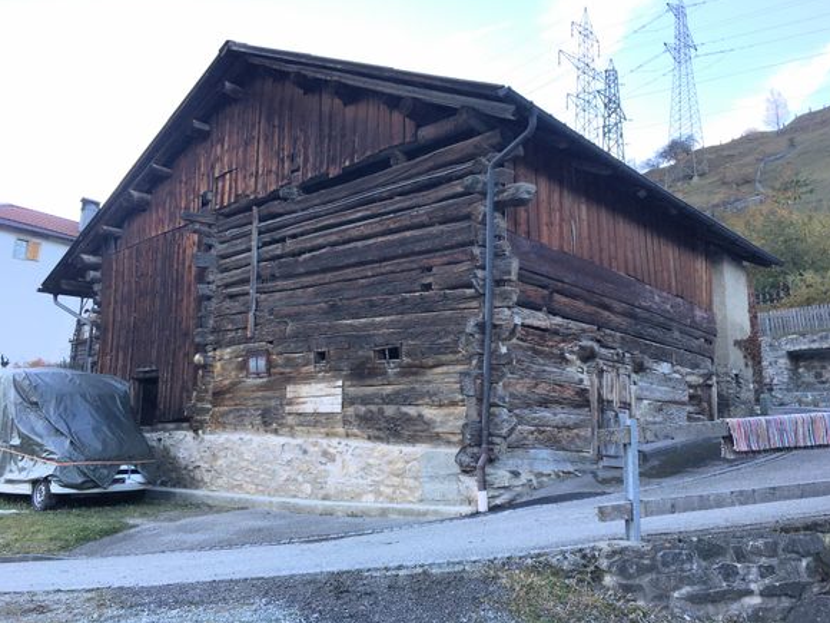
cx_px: 428
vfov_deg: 46.8
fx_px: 719
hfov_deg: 60.0
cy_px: 306
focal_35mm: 30
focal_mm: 4.15
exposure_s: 1/150
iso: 25
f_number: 2.2
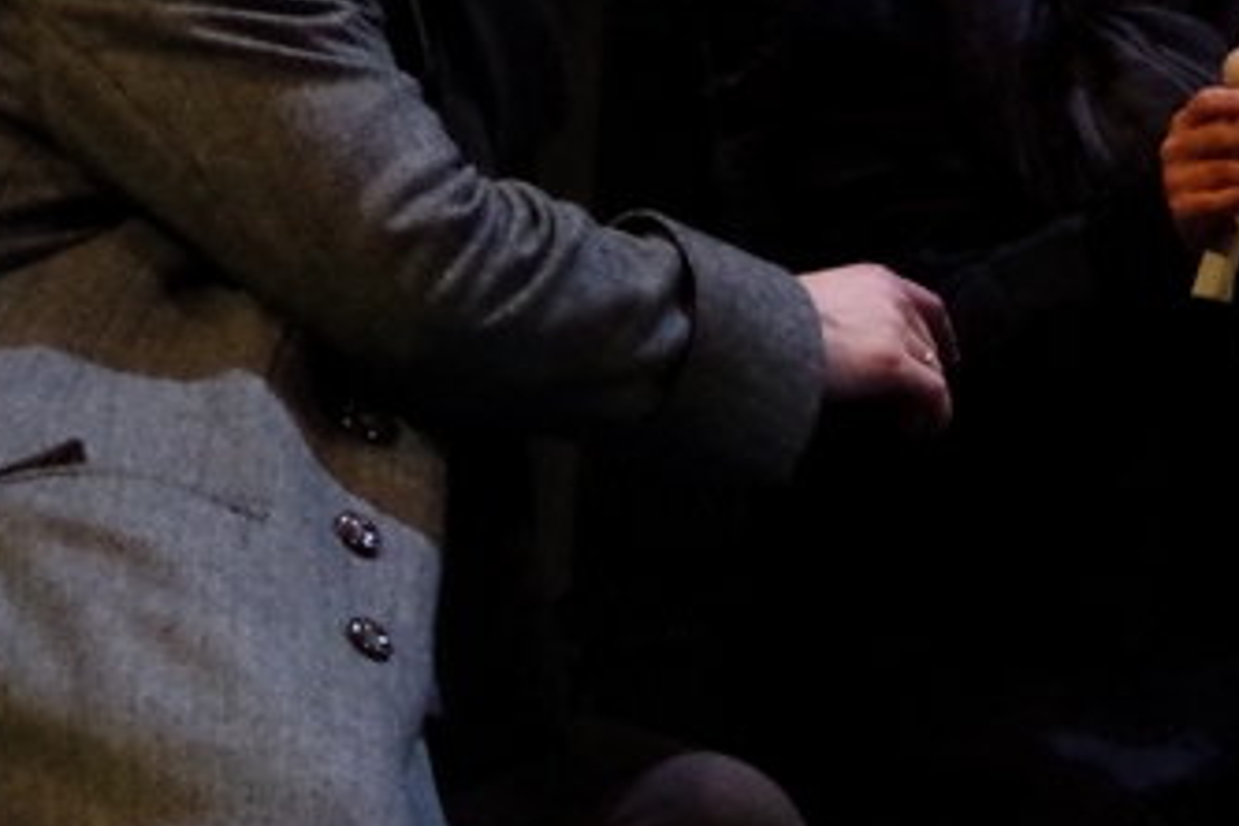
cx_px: 484
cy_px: 540
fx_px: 26774
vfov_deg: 1.8
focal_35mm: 778
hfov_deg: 2.7
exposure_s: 1/100
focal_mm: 180
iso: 6400
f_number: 5.6
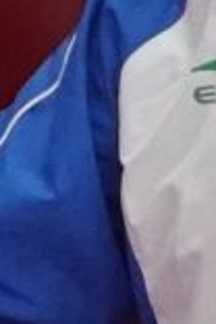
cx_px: 106
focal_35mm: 4856
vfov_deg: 0.4
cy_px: -135
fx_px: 43701
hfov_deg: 0.3
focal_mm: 280
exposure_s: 1/1000
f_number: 4
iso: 6400
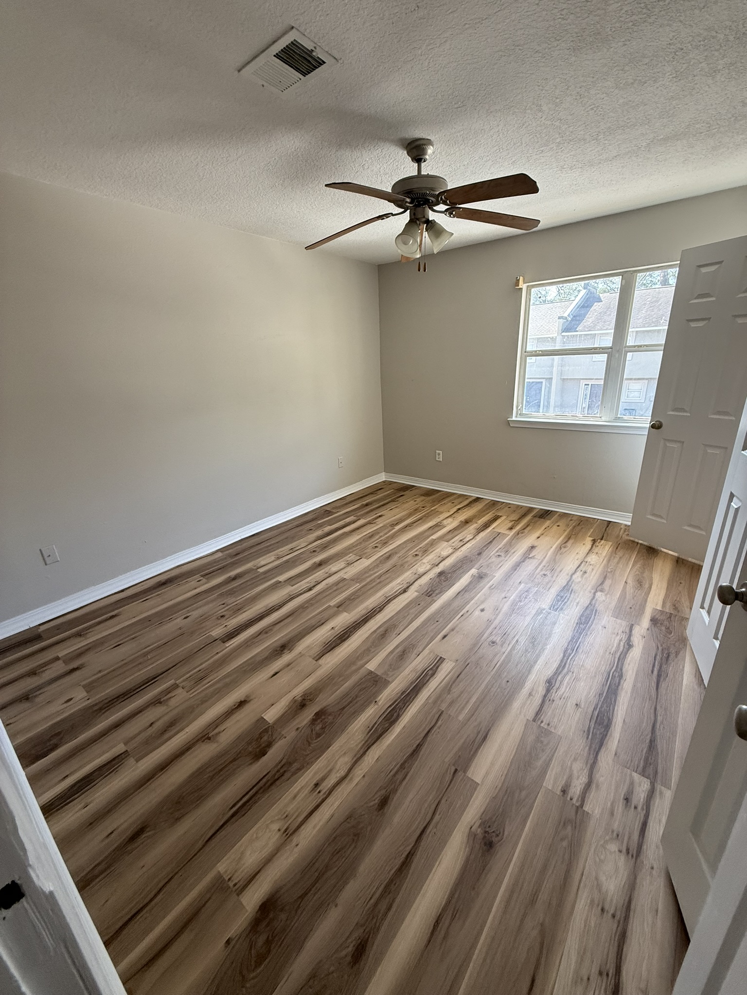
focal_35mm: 14
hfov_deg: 85.7
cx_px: 374
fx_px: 403
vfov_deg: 102.1
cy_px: 498
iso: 200
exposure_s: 1/120
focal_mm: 2.22
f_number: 2.2
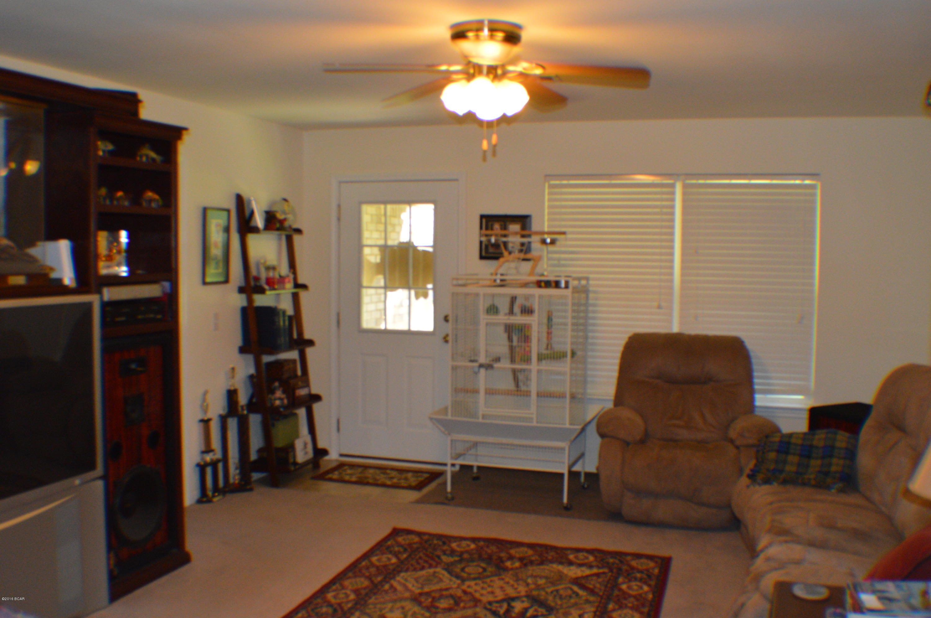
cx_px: 466
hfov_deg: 46.4
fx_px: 1085
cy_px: 309
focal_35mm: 42
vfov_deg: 31.8
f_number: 4.5
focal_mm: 28
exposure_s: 1/60
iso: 1250
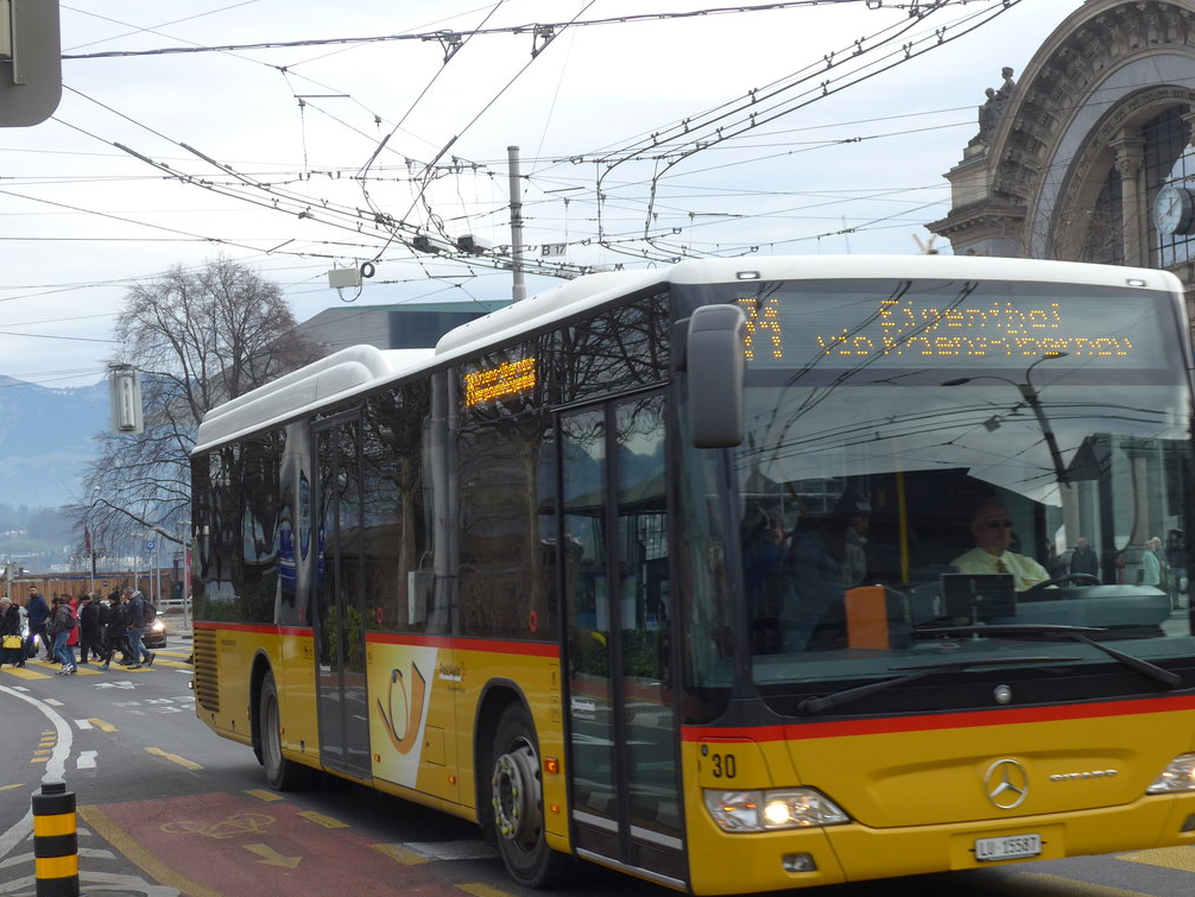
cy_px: 497
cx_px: 691
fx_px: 2141
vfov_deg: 23.6
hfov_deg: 31.1
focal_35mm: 62
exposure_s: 1/200
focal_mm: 10.7
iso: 80
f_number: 3.3
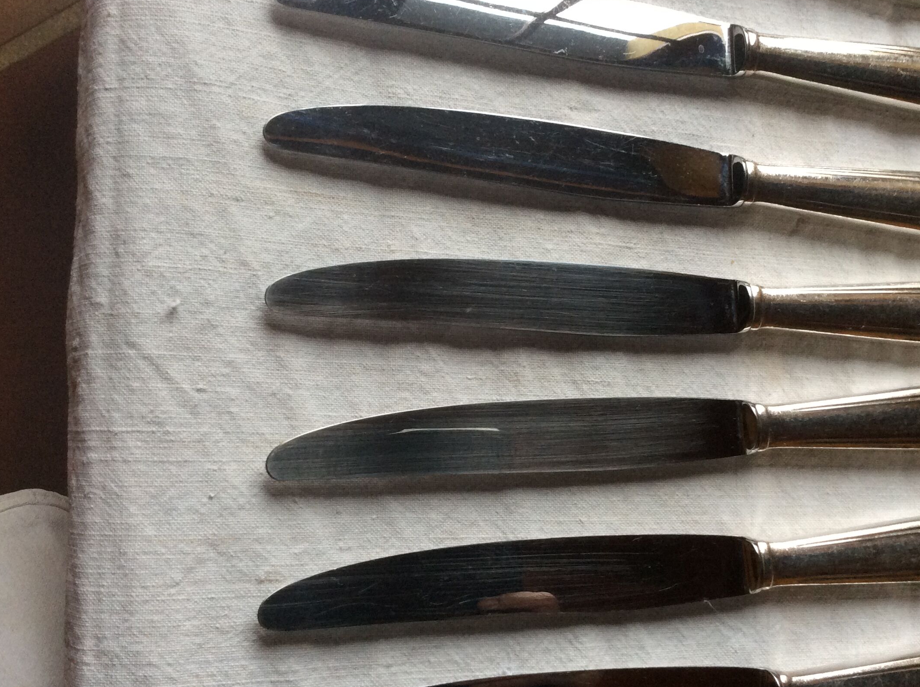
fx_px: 1035
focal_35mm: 39
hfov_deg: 47.8
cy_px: 343
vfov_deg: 36.7
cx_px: 509
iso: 100
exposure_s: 1/25
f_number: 2.4
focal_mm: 3.3
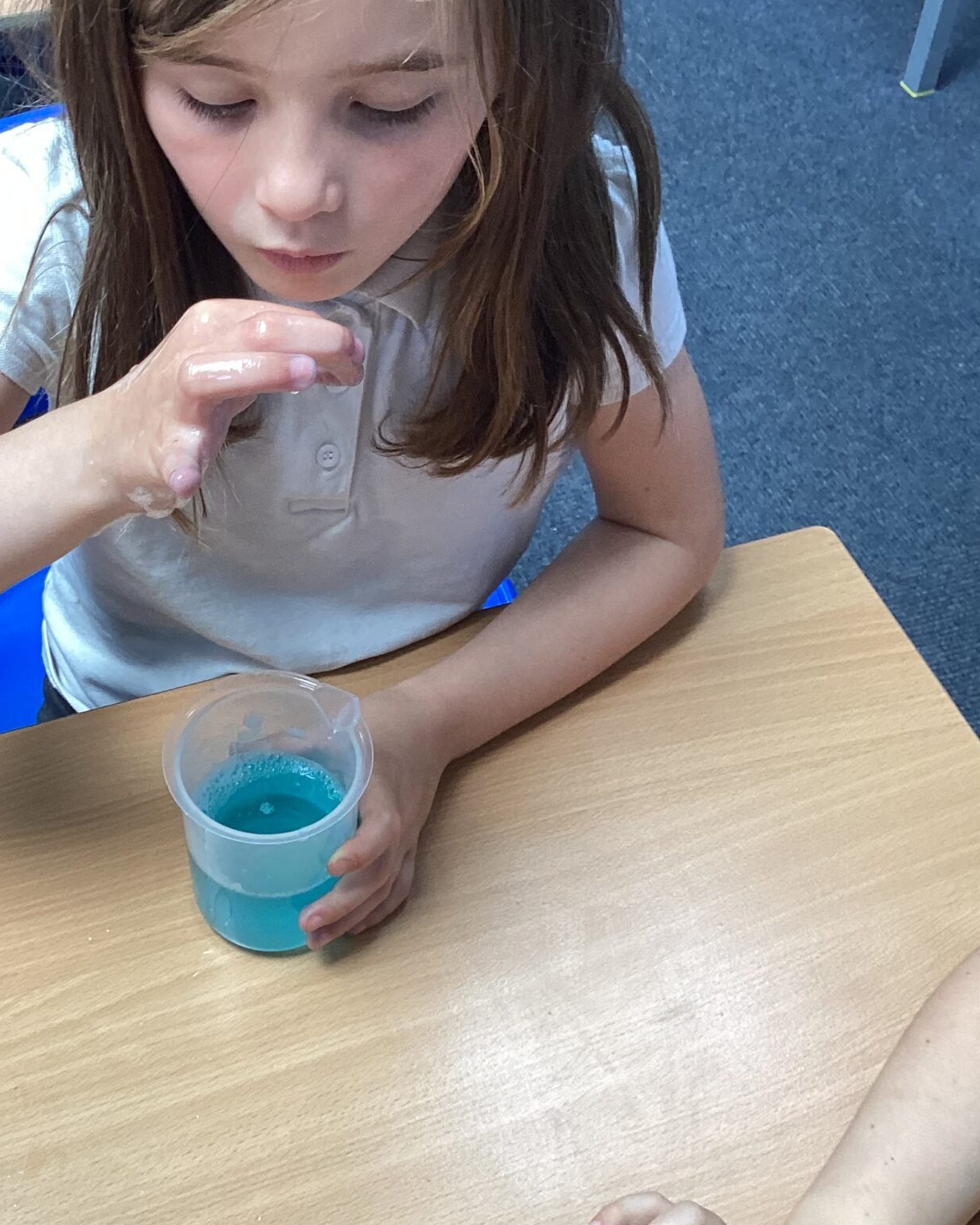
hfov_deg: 30.0
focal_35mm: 50
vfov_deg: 37.2
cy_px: 499
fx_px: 1813
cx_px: 312
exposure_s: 1/50
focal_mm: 3.3
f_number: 2.4
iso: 100
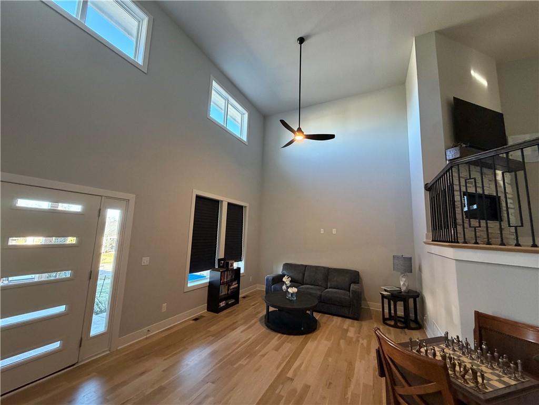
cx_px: 270
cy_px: 202
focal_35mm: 14
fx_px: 218
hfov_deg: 102.1
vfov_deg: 85.7
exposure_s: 1/60
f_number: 2.2
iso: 320
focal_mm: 2.22
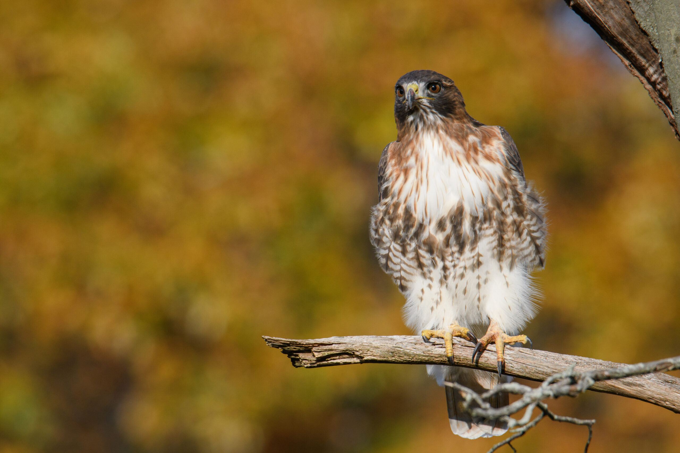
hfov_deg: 2.3
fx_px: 17000
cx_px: 340
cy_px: 226
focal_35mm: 900
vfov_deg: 1.5
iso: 360
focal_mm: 600
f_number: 8
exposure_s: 1/1000
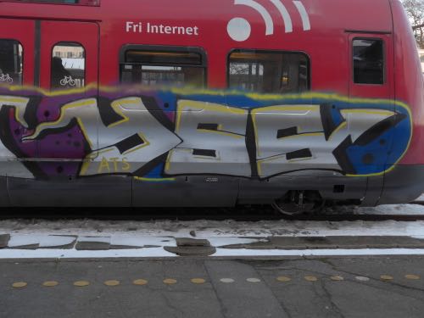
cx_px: 212
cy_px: 159
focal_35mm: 50
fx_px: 612
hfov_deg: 38.2
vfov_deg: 29.1
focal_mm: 10.7
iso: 125
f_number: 3.3
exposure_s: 1/60
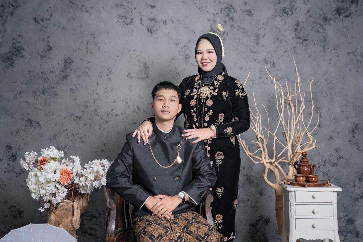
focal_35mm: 35
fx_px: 353
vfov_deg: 37.9
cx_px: 182
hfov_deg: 54.4
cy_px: 121
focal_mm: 35
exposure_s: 1/125
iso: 400
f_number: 3.5
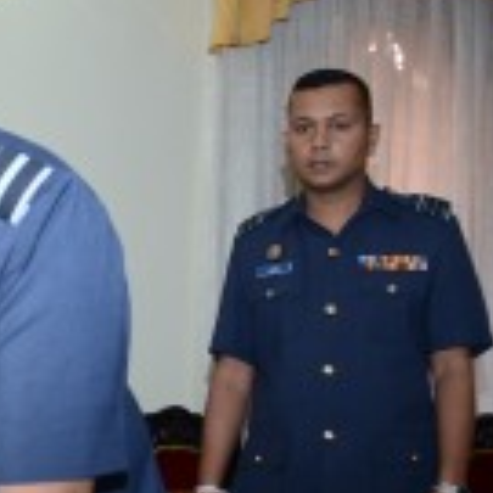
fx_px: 1708
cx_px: -506
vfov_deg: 16.3
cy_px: 420
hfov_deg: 13.8
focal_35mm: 106
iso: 800
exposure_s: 1/125
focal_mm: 28
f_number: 6.3
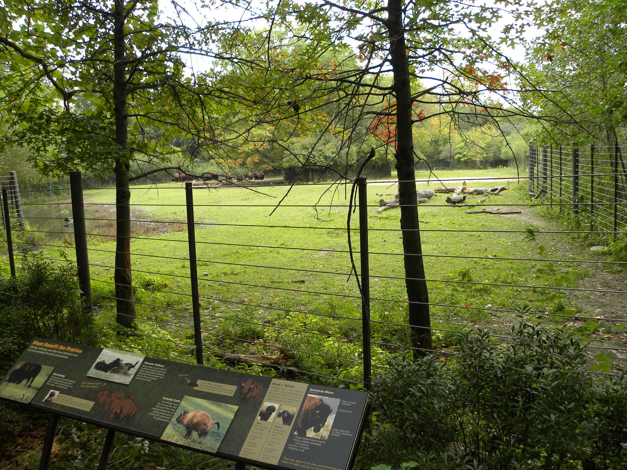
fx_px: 507
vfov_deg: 49.7
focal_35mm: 28
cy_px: 230
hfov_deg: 63.4
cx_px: 323
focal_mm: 4.6
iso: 67
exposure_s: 1/76
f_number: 2.8
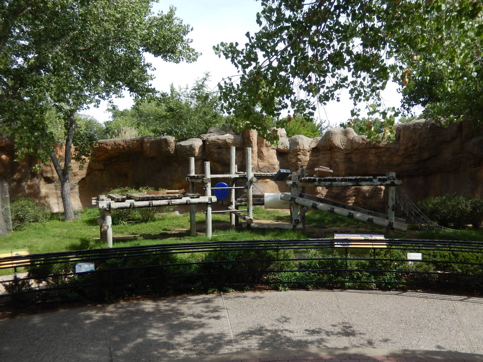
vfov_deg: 48.2
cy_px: 188
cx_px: 265
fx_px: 405
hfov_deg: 61.5
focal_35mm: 29
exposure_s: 1/800
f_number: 3.4
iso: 125
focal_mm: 4.5
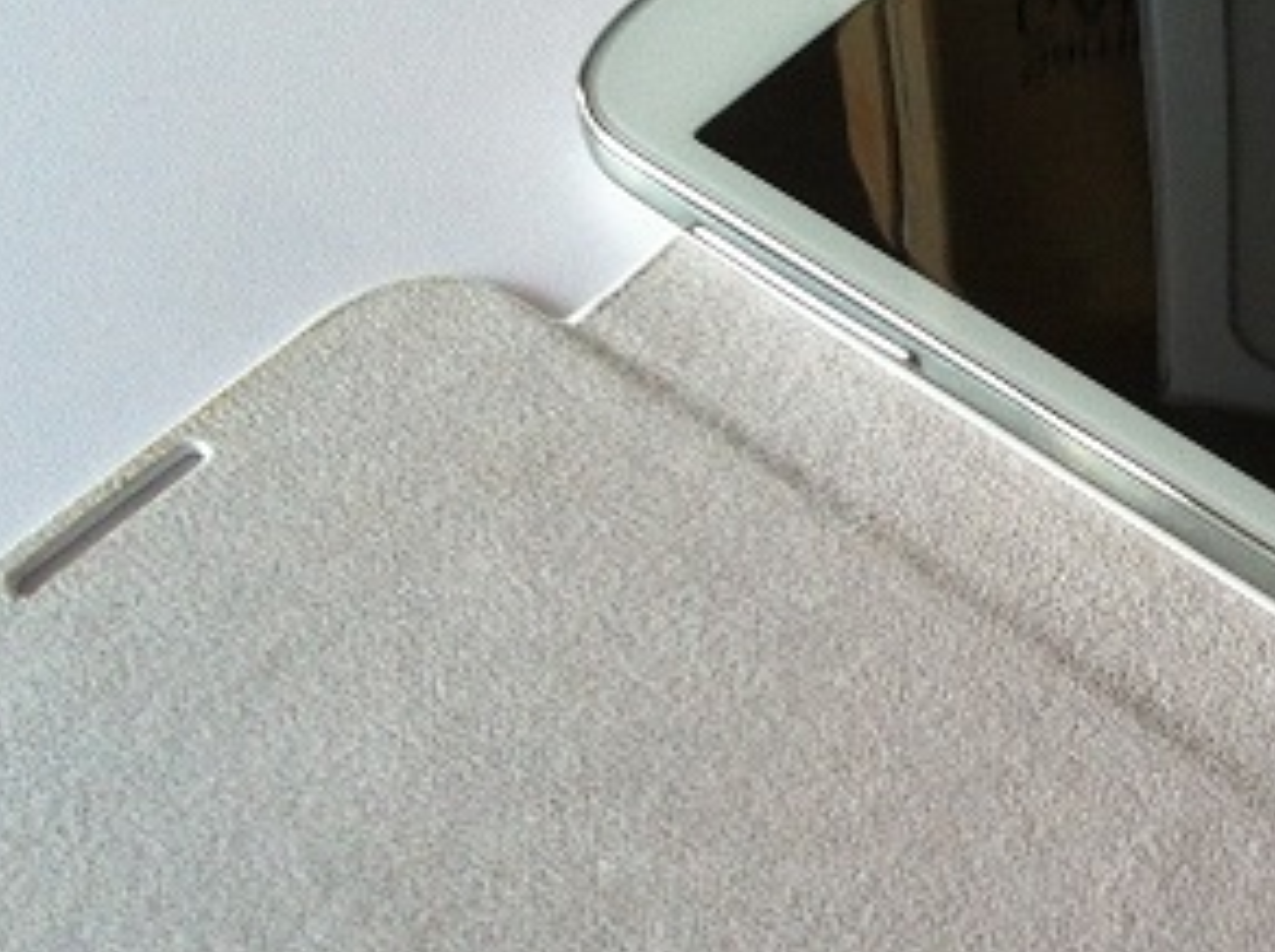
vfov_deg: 17.4
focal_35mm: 84
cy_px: 188
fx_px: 3089
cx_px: 1358
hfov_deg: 22.2
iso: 125
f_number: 2.8
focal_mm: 3.85
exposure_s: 1/120
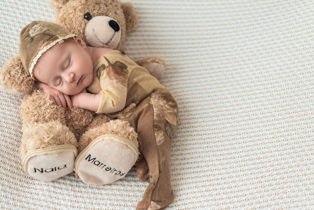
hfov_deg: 34.4
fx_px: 506
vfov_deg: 23.4
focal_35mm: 58
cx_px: 135
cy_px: 93
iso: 100
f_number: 3.5
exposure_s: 1/250
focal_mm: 50
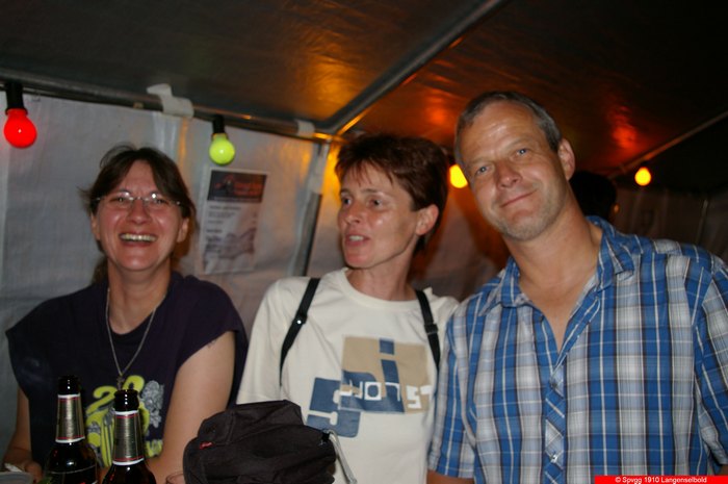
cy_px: 242
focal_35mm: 32
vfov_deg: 41.6
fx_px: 636
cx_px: 364
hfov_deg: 59.5
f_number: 4
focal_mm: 21
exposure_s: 1/30
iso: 200
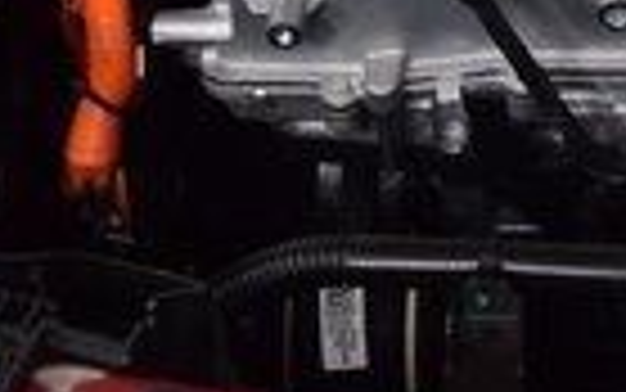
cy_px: -349
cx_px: 806
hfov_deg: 12.0
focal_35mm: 169
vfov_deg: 7.5
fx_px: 2884
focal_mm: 24
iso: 1250
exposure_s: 1/15
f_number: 6.3
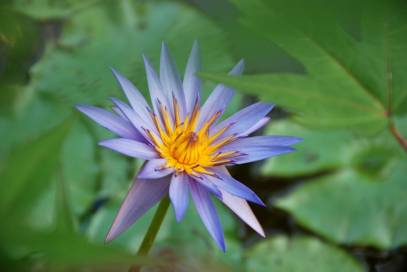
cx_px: 204
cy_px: 136
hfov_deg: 11.2
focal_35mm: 183
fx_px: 2072
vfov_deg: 7.5
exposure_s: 1/60
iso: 200
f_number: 8
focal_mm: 122
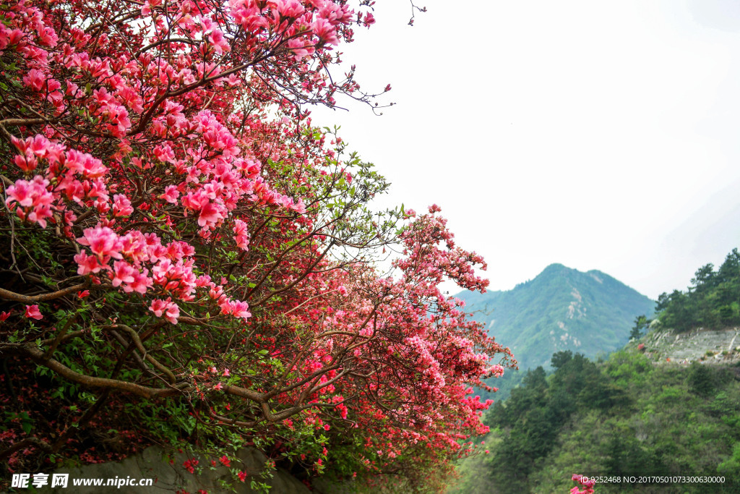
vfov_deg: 43.6
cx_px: 370
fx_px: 617
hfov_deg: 61.9
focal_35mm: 30
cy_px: 247
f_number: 4
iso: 100
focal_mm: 20
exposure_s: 1/320
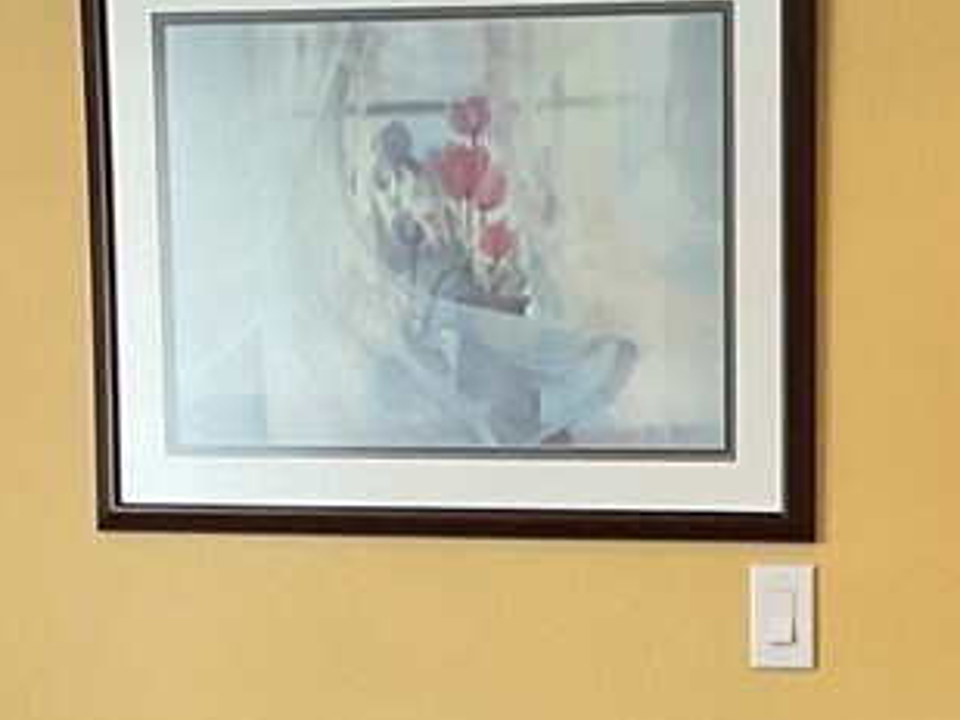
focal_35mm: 150
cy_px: 965
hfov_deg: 13.1
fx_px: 4162
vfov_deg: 9.7
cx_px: 690
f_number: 1.8
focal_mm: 3
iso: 160
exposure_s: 1/60
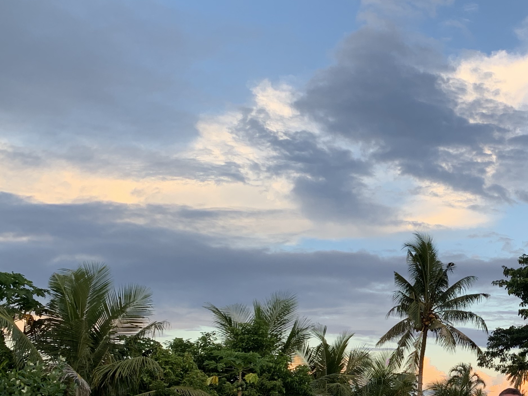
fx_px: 854
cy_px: 324
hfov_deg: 32.1
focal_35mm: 56
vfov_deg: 25.6
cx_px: 505
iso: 32
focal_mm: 4.25
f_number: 1.8
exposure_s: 1/122
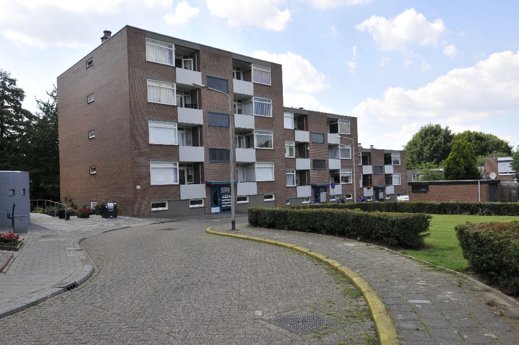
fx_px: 367
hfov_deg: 70.5
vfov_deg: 50.3
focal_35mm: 26
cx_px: 260
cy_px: 172
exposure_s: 1/250
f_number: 9
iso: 200
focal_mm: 17
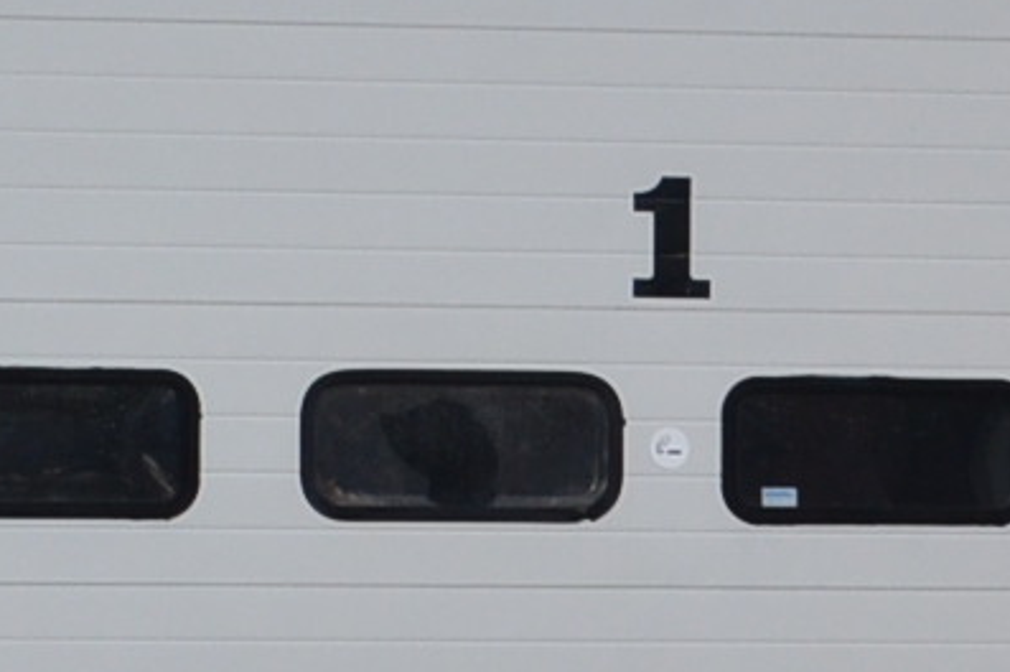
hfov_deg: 8.4
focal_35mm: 244
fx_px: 6840
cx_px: 13
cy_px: 331
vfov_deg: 5.6
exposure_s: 1/125
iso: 400
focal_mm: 28
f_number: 9
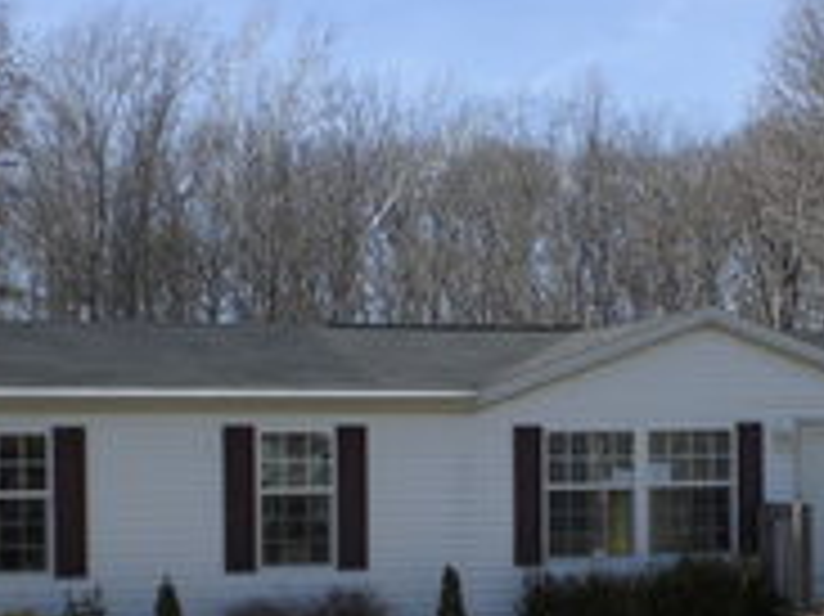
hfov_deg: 26.8
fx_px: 1713
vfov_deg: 20.1
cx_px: 572
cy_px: 535
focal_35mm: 72
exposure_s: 1/250
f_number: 4.4
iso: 50
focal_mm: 6.3
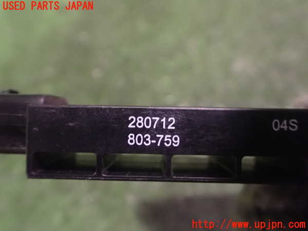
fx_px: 267
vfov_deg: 46.8
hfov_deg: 60.0
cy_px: 116
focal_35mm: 30
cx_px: 154
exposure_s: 1/20
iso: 1600
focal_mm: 5.4
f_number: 2.3
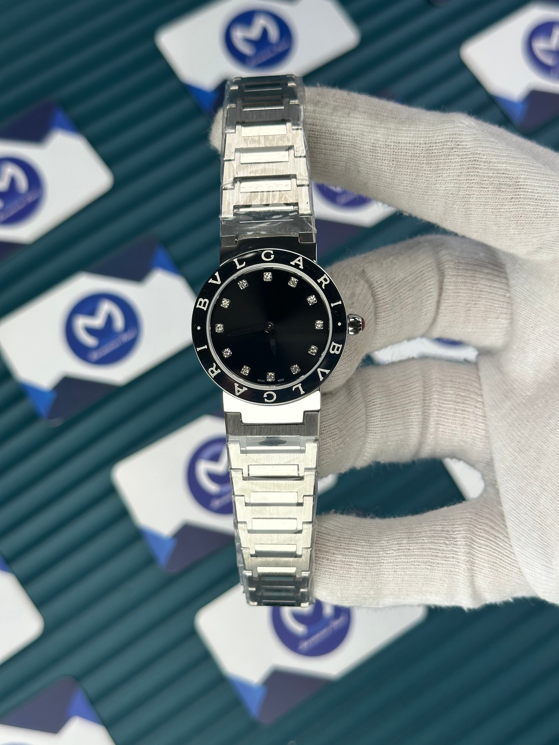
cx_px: 280
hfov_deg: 30.3
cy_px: 372
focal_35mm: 48
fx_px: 1034
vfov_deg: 39.7
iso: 64
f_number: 1.78
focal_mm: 6.86
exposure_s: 1/990
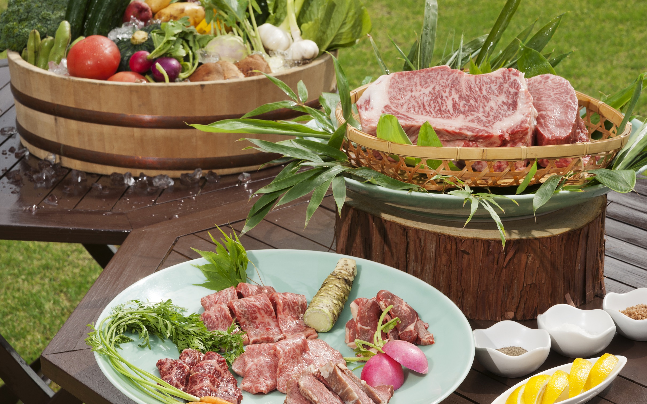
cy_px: 193
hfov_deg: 23.3
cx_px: 344
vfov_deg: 14.7
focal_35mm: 89
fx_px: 1569
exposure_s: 1/60
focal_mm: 70
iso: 100
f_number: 13
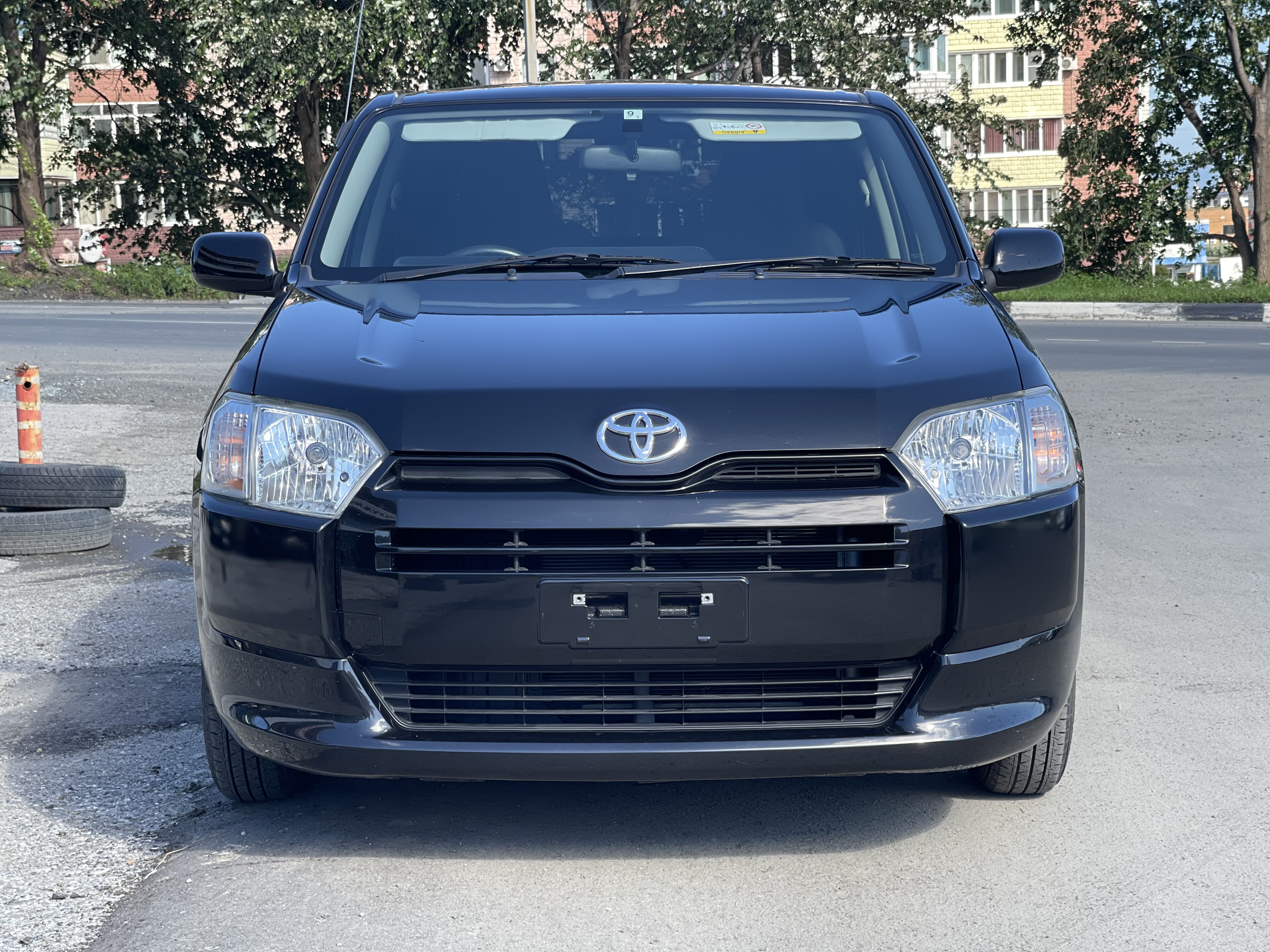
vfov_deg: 22.9
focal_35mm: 64
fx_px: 2348
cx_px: 635
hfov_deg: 30.3
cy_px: 476
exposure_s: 1/197
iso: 25
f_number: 2.2
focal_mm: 7.5
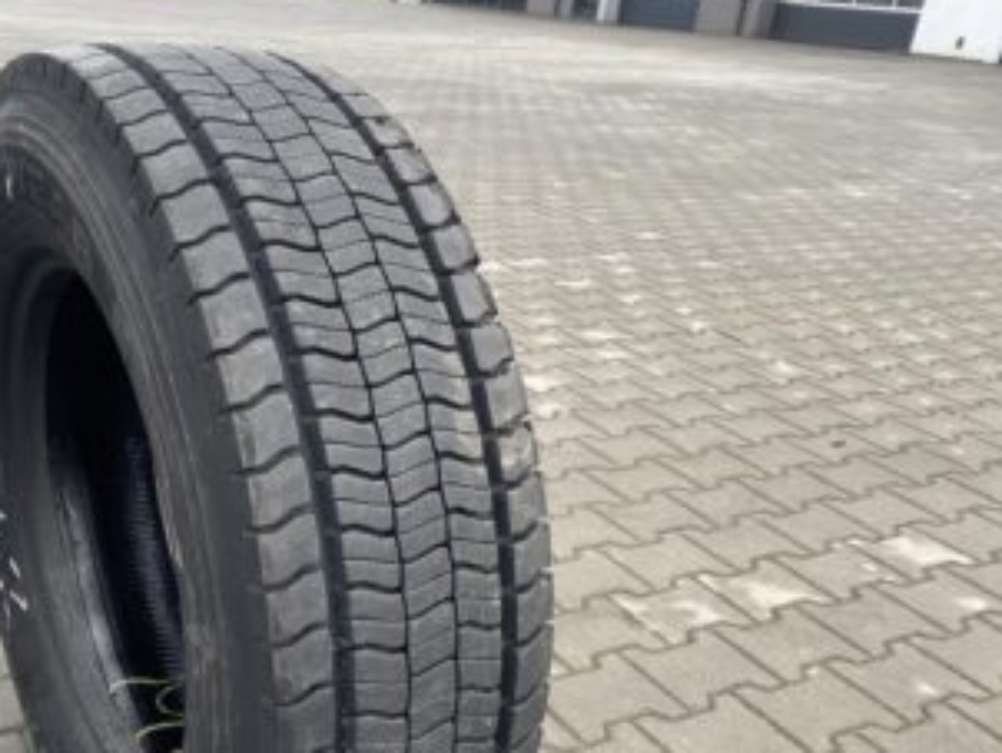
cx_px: 312
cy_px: 493
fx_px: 1072
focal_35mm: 37
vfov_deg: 38.3
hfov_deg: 49.0
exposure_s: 1/122
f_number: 1.8
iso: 40
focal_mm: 4.25
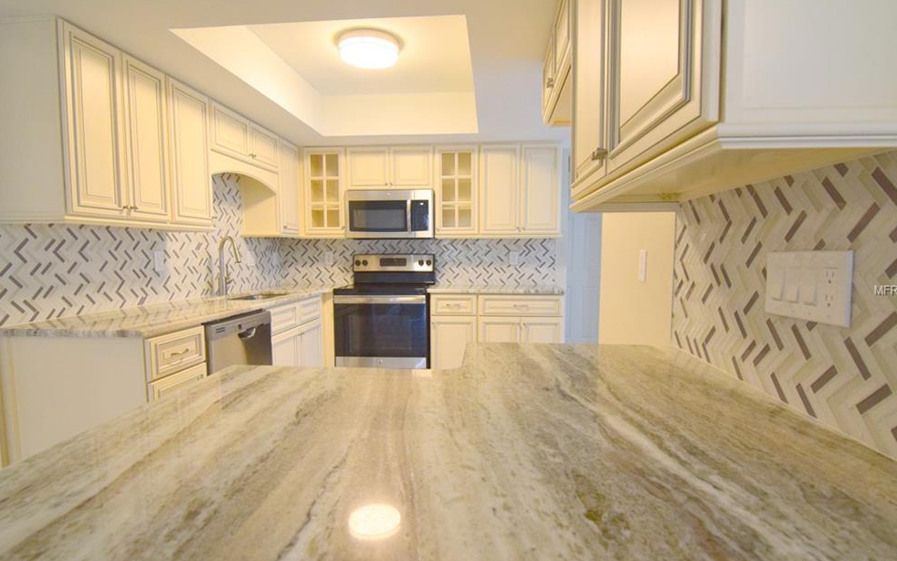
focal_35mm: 18
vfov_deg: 66.4
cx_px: 459
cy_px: 291
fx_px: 429
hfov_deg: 92.6
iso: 1600
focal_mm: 11
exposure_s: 1/60
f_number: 5.6
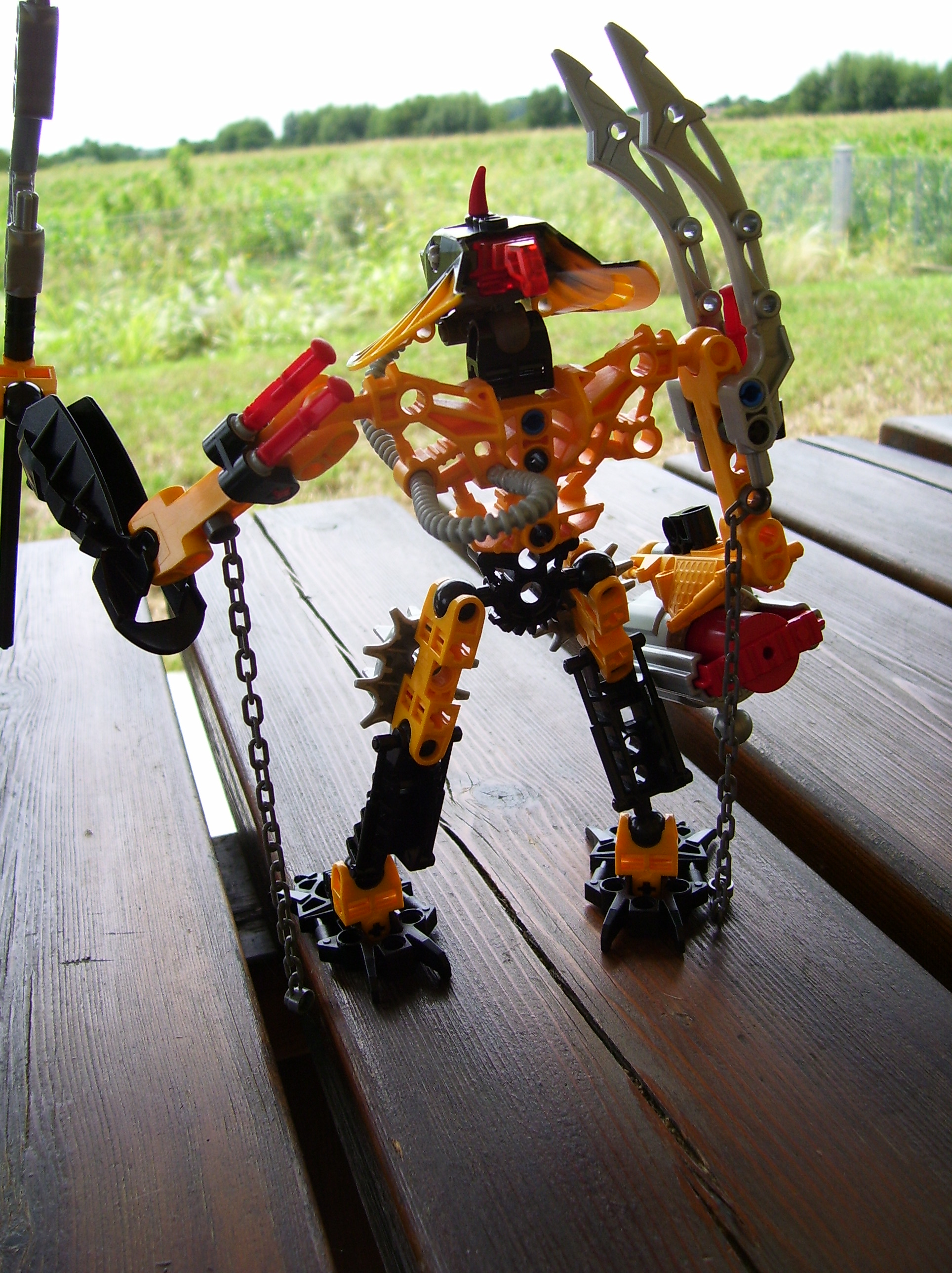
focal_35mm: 34
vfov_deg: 54.0
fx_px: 1248
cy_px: 636
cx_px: 476
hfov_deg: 41.7
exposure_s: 1/500
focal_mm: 5.6
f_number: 2.7
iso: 80
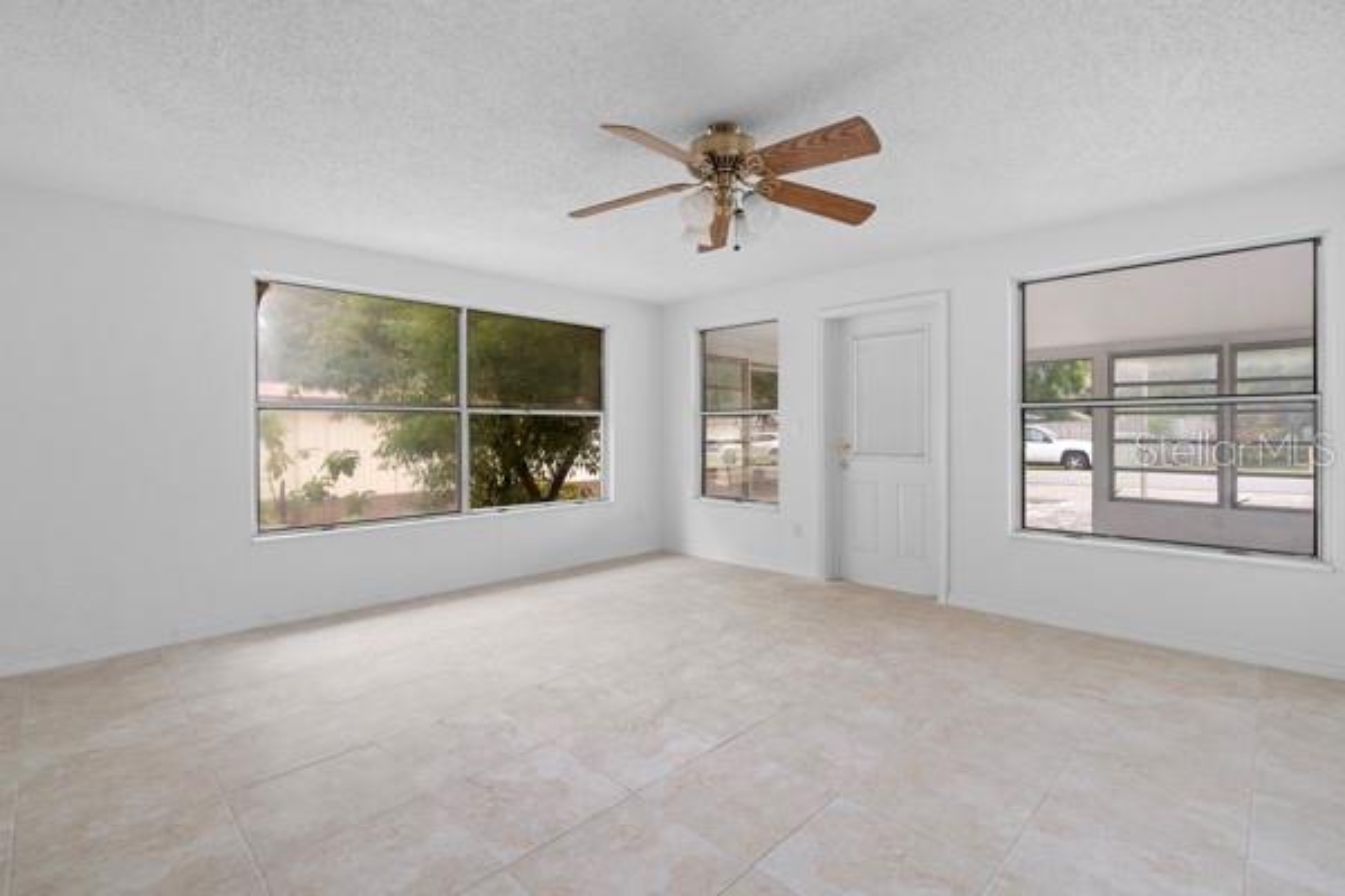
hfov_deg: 96.7
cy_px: 448
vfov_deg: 73.7
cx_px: 672
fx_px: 598
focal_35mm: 16
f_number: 8
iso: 400
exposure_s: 1/6
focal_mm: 16
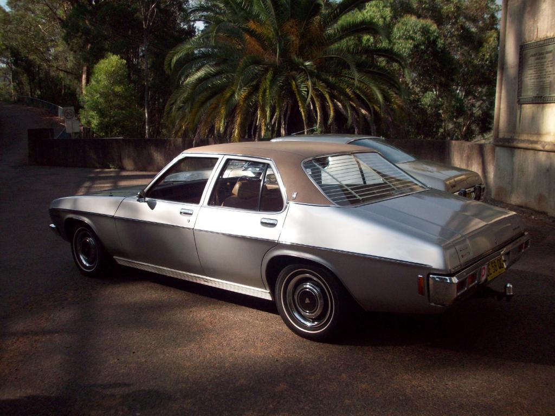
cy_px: 208
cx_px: 278
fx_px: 593
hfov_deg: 50.1
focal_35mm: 37
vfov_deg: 38.7
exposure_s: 1/197
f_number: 5.6
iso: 80
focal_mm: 6.2
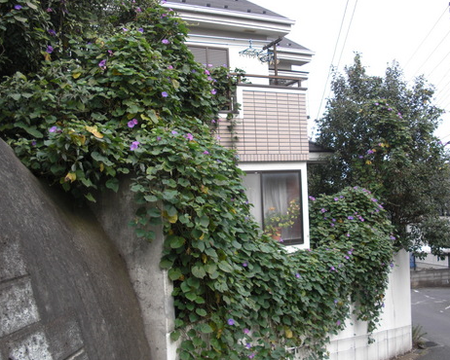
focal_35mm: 38
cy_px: 180
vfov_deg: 39.2
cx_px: 241
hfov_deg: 47.9
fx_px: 506
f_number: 2.8
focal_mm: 6.3
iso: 50
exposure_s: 1/200
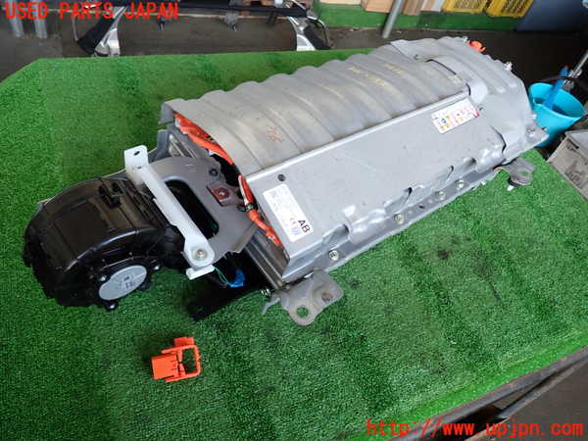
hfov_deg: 63.4
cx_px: 294
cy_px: 220
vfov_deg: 49.7
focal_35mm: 28
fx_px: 476
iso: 200
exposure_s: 1/60
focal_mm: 5.05
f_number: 2.2
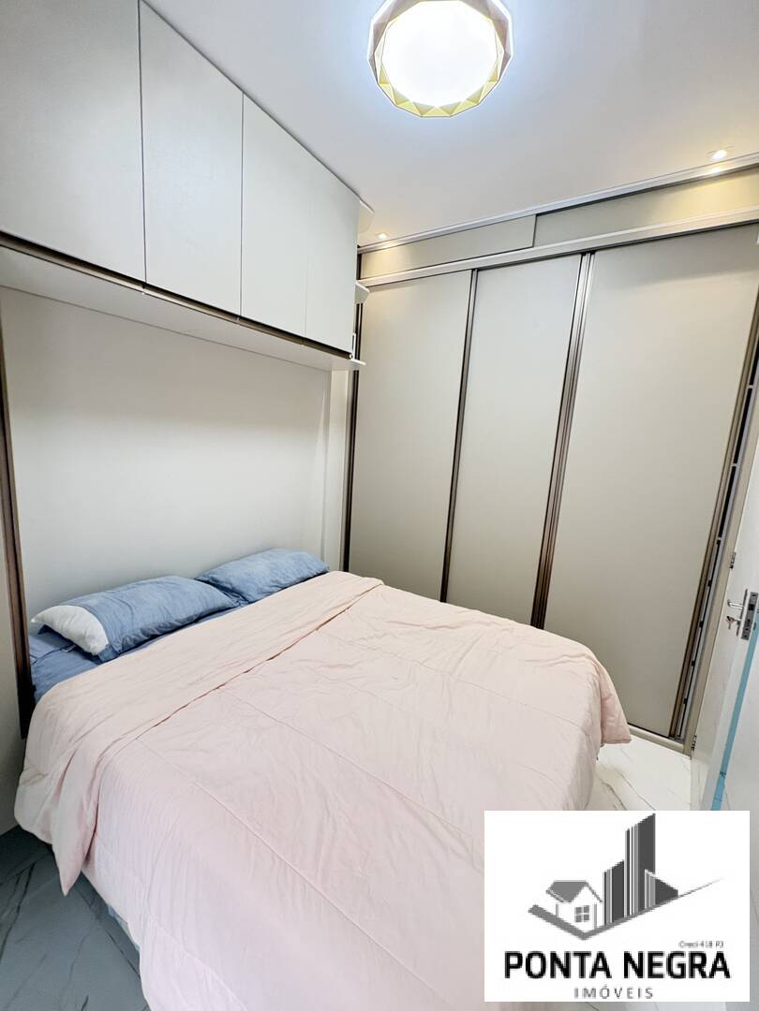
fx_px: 409
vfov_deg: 102.1
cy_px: 506
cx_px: 380
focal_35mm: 14
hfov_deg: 85.7
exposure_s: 1/60
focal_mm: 2.22
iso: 400
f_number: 2.2
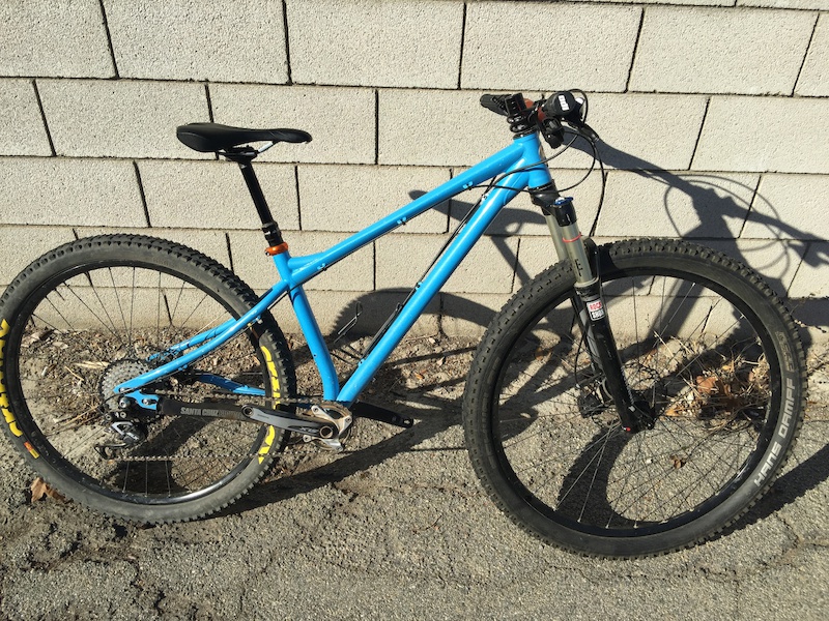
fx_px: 695
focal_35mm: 29
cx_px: 414
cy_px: 310
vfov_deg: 48.2
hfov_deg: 61.7
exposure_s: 1/1883
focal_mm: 4.15
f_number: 2.2
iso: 32
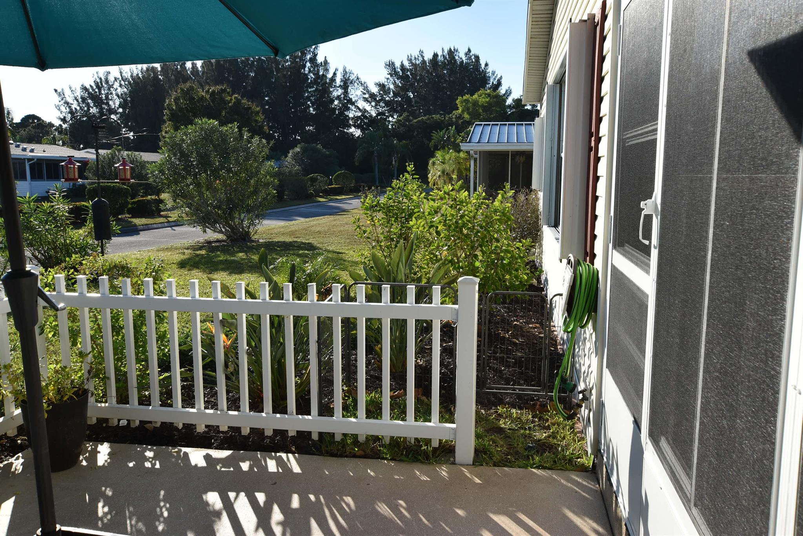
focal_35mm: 30
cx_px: 402
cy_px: 268
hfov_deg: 61.9
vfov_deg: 43.7
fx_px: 670
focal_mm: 20
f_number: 9
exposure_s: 1/320
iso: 200
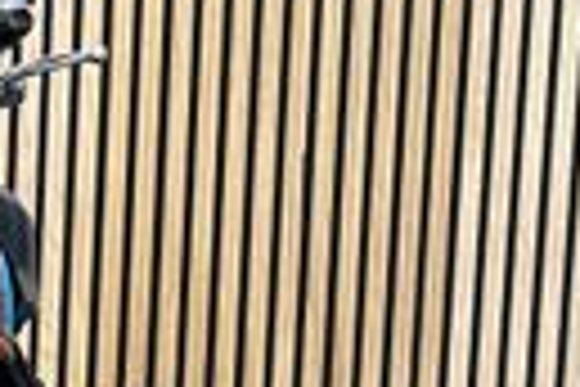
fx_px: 1998
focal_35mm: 124
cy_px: 580
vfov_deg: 10.7
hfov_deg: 14.1
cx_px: -549
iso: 160
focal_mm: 6.86
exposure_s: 1/50
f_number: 1.78
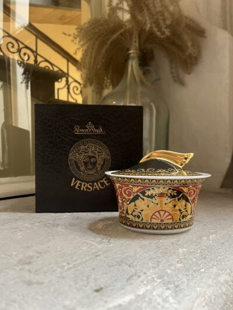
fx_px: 233
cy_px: 155
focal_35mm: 26
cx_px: 116
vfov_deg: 67.3
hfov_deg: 53.1
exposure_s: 1/50
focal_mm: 5.1
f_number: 1.6
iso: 320
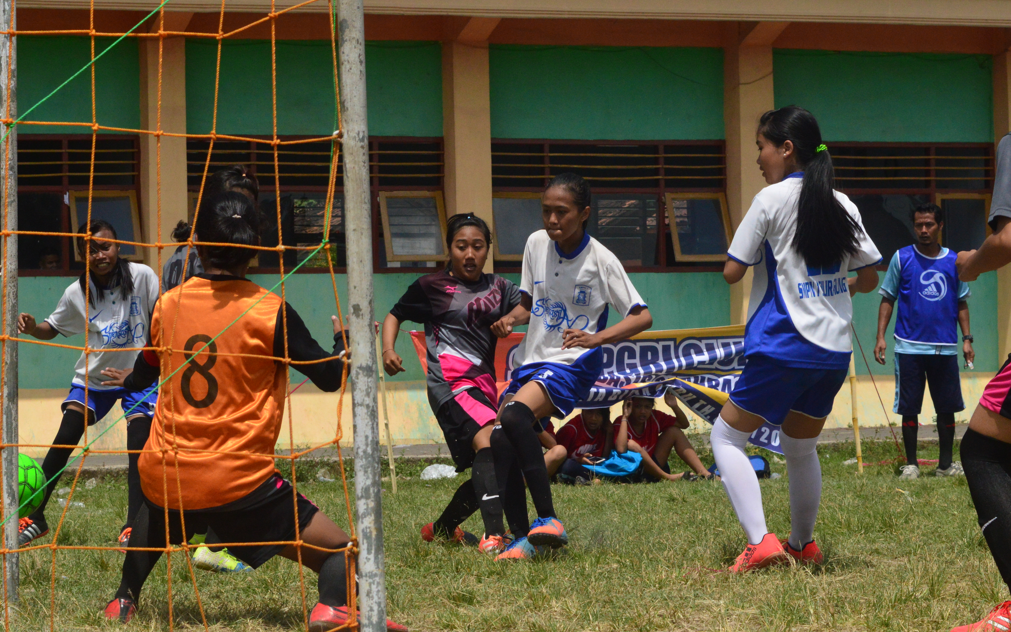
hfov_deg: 20.3
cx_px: 468
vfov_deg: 12.7
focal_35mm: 103
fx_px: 2828
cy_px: 361
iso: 1100
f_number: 9
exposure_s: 1/4000
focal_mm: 55
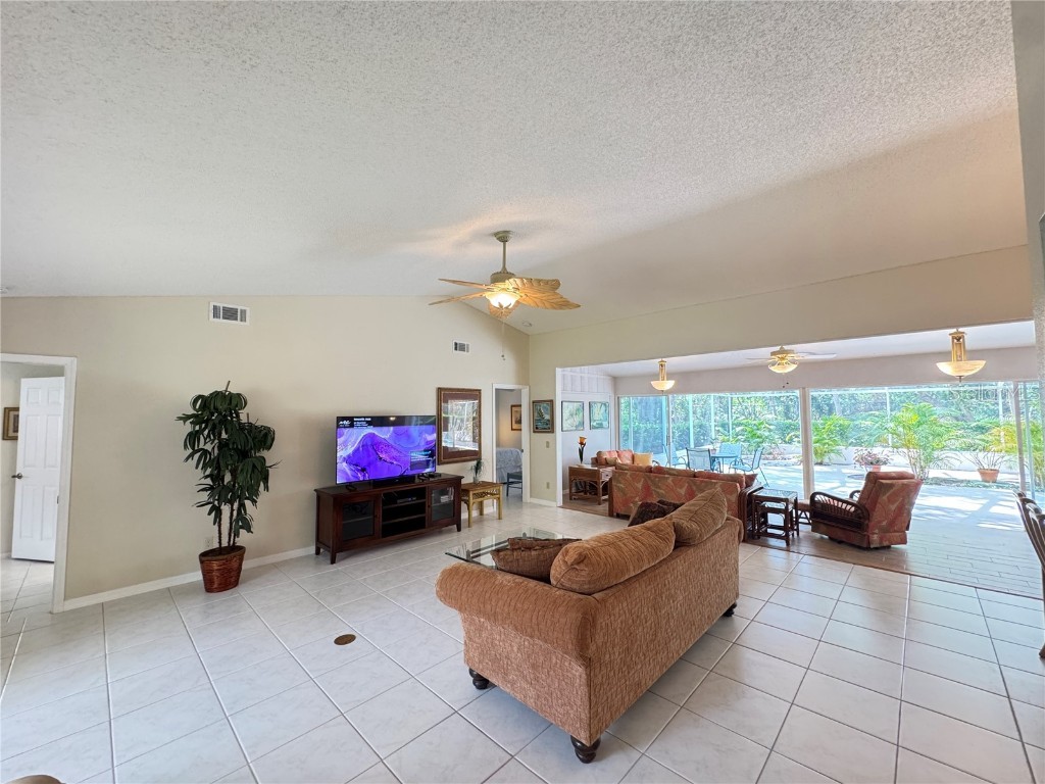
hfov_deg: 102.1
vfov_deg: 85.7
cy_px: 392
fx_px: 423
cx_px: 522
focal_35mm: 14
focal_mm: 2.22
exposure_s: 1/60
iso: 250
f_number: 2.2
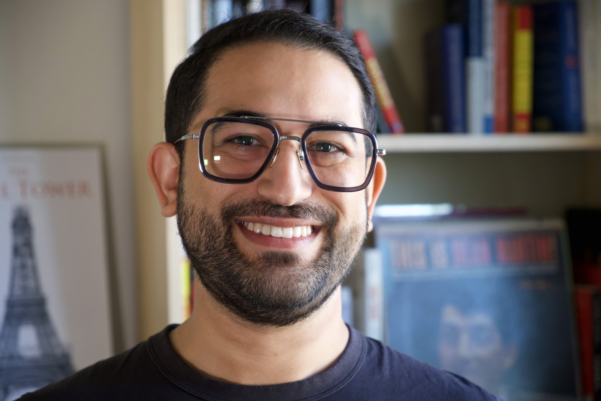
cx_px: 300
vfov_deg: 16.5
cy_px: 200
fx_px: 1386
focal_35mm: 83
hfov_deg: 24.5
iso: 2000
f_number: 4
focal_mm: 55
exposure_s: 1/125
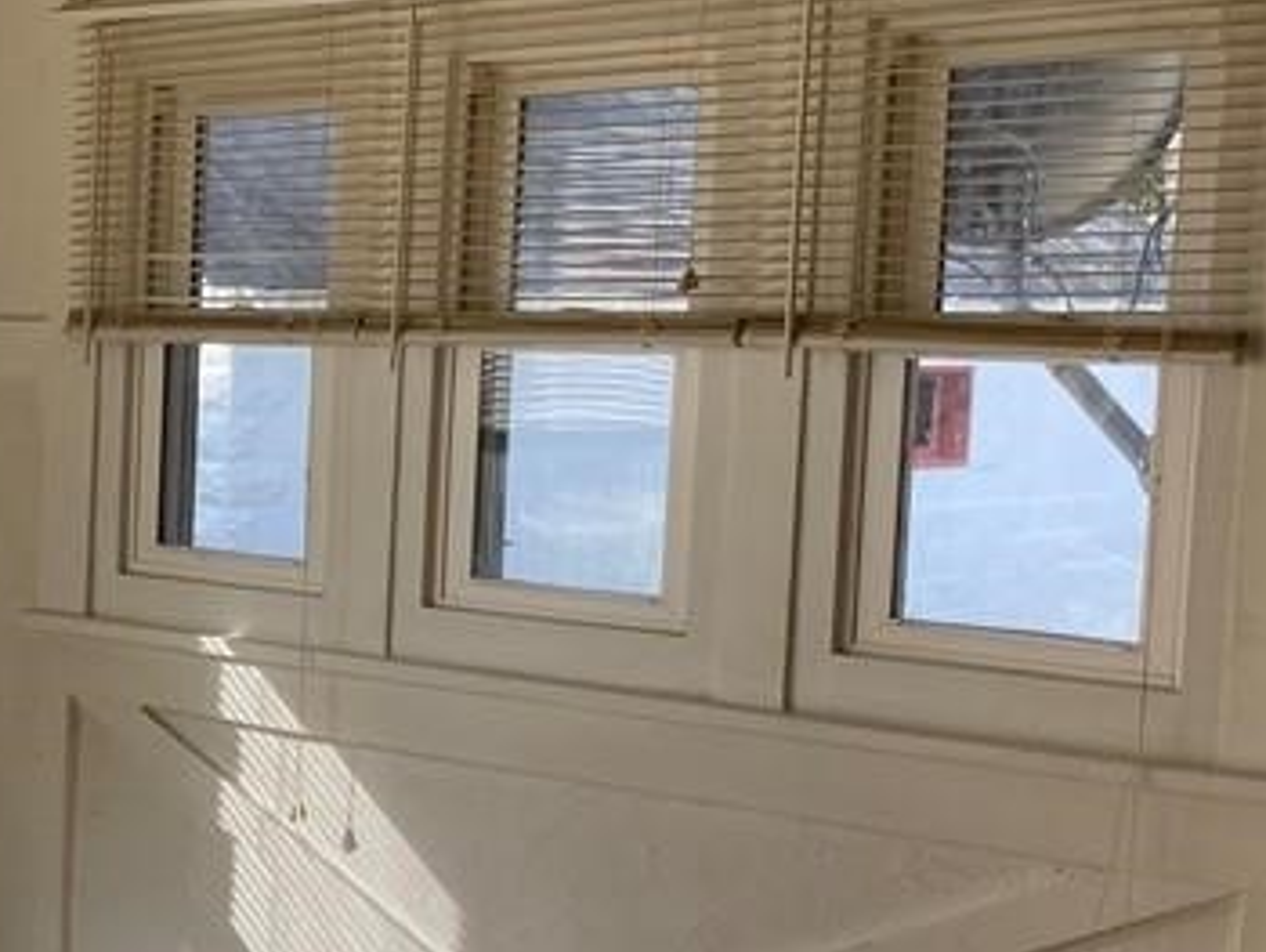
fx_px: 2781
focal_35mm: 76
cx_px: -286
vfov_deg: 19.3
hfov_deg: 23.3
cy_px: 666
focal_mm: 4.25
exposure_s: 1/201
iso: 32
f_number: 1.8
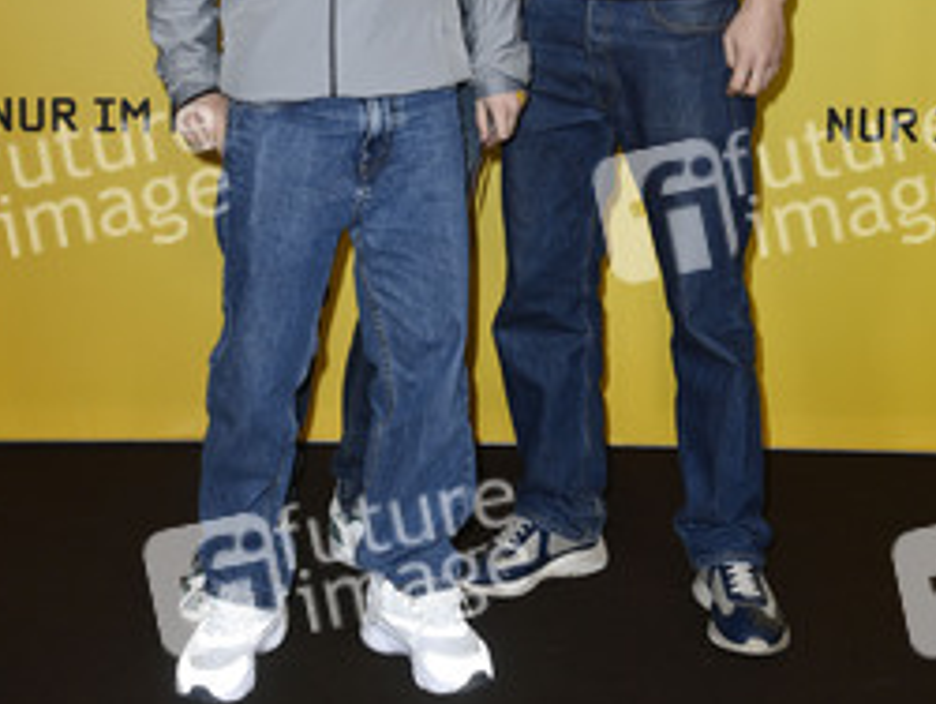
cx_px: 446
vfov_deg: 16.3
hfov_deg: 22.0
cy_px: 7
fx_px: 2409
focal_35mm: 89
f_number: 5.6
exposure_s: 1/250
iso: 800
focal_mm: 58
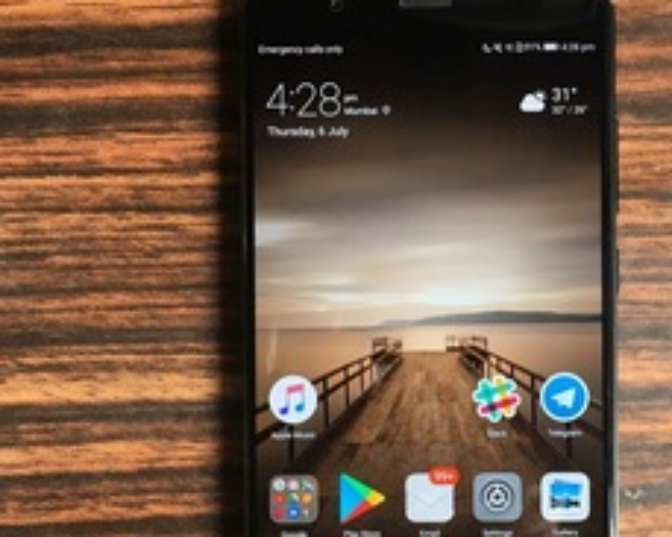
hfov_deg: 39.2
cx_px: 428
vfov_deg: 31.9
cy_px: 339
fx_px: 934
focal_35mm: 47
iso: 32
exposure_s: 1/33
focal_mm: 4.15
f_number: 2.2
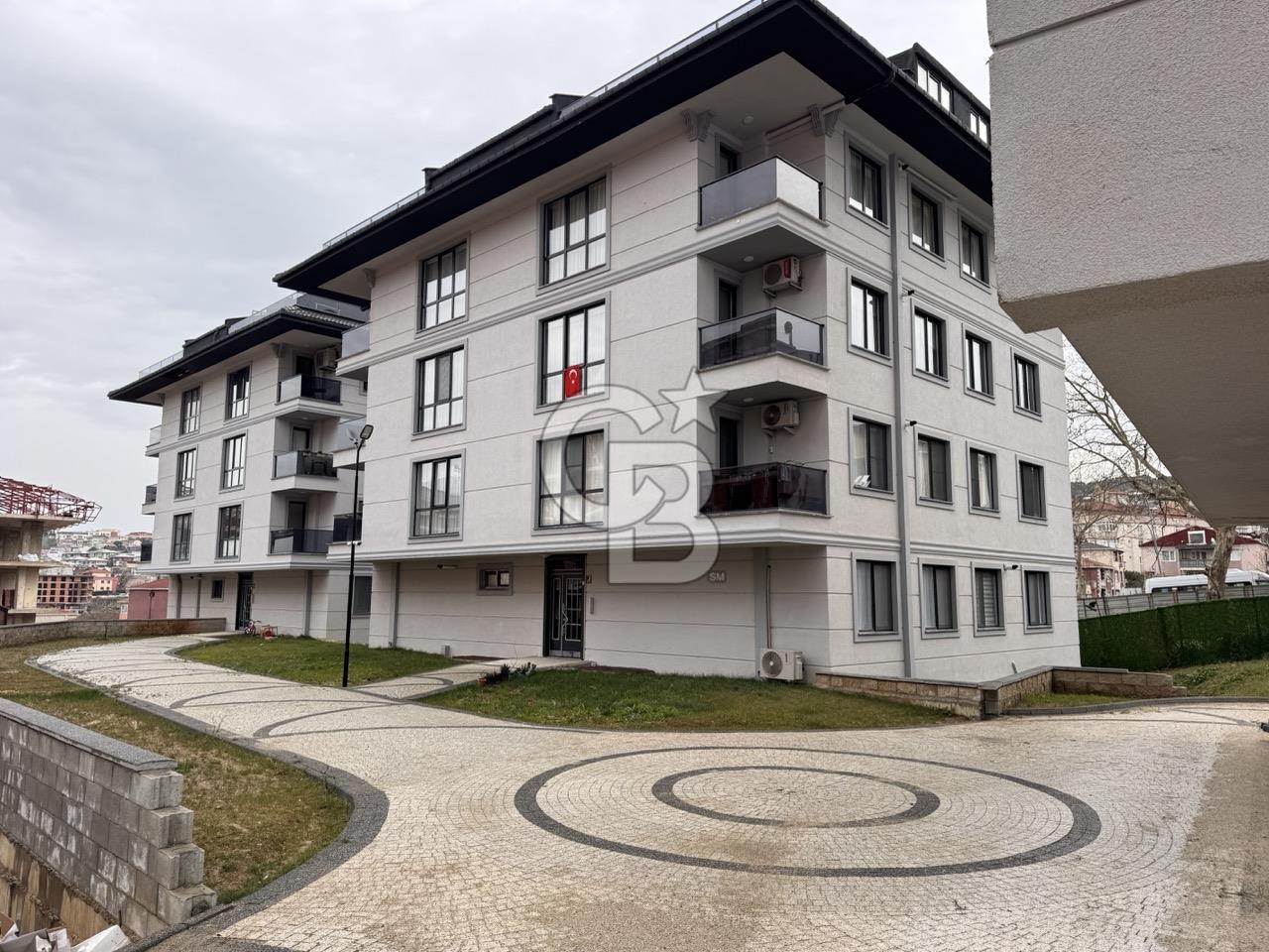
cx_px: 634
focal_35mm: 24
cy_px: 476
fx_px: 880
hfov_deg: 71.6
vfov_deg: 56.8
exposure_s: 1/639
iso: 80
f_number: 1.78
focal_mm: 6.76
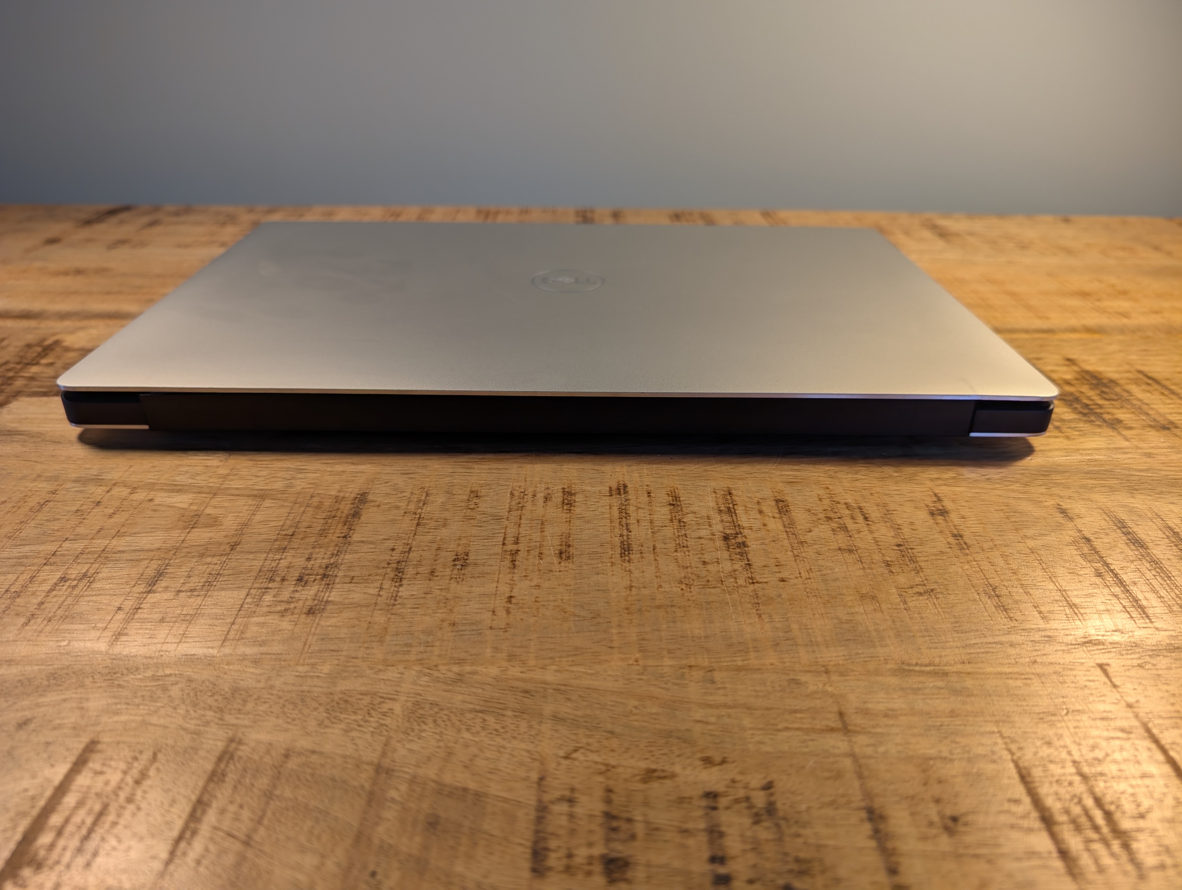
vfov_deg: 56.9
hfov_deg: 71.5
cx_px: 591
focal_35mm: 24
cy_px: 445
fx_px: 821
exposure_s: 1/33.3
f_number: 1.68
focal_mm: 6.9
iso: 25
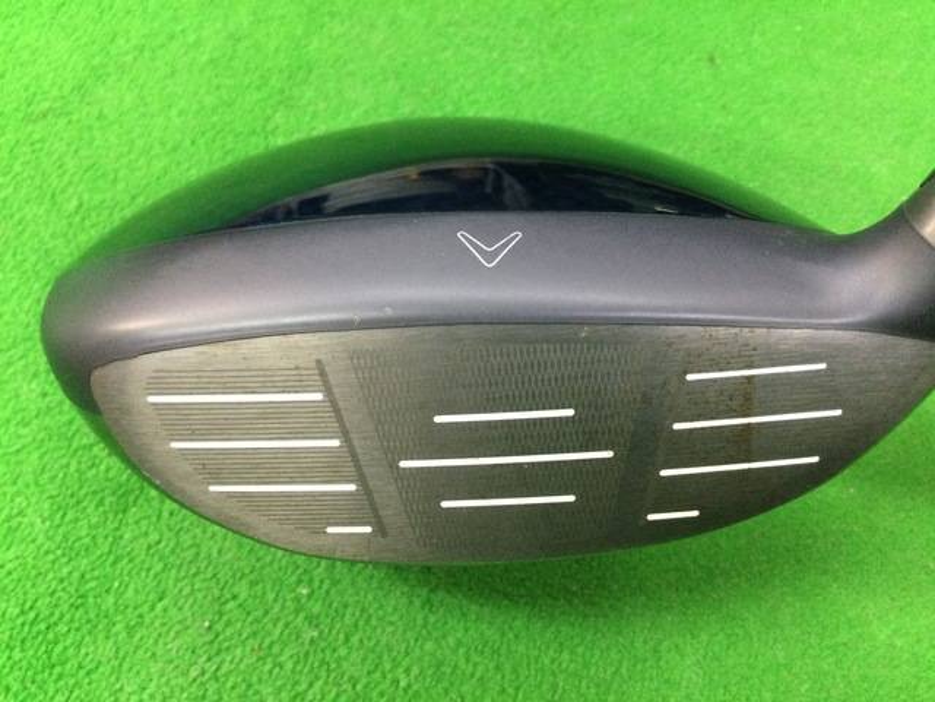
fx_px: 837
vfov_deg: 45.4
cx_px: 468
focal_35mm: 31
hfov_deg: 58.4
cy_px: 351
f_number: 2.4
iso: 200
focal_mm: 3.3
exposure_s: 1/20
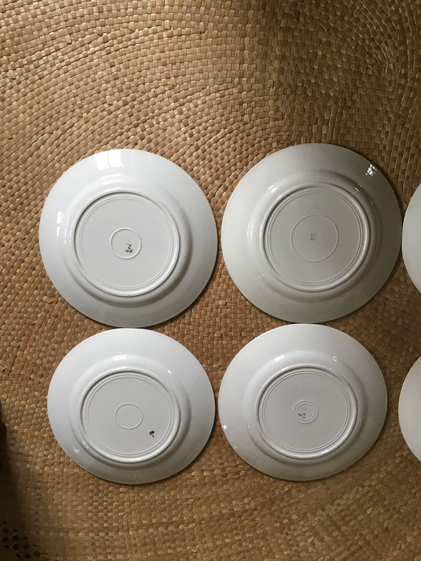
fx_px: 470
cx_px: 210
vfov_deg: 61.7
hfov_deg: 48.2
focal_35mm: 29
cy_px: 280
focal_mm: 4.15
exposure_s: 1/33
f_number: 2.2
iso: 100
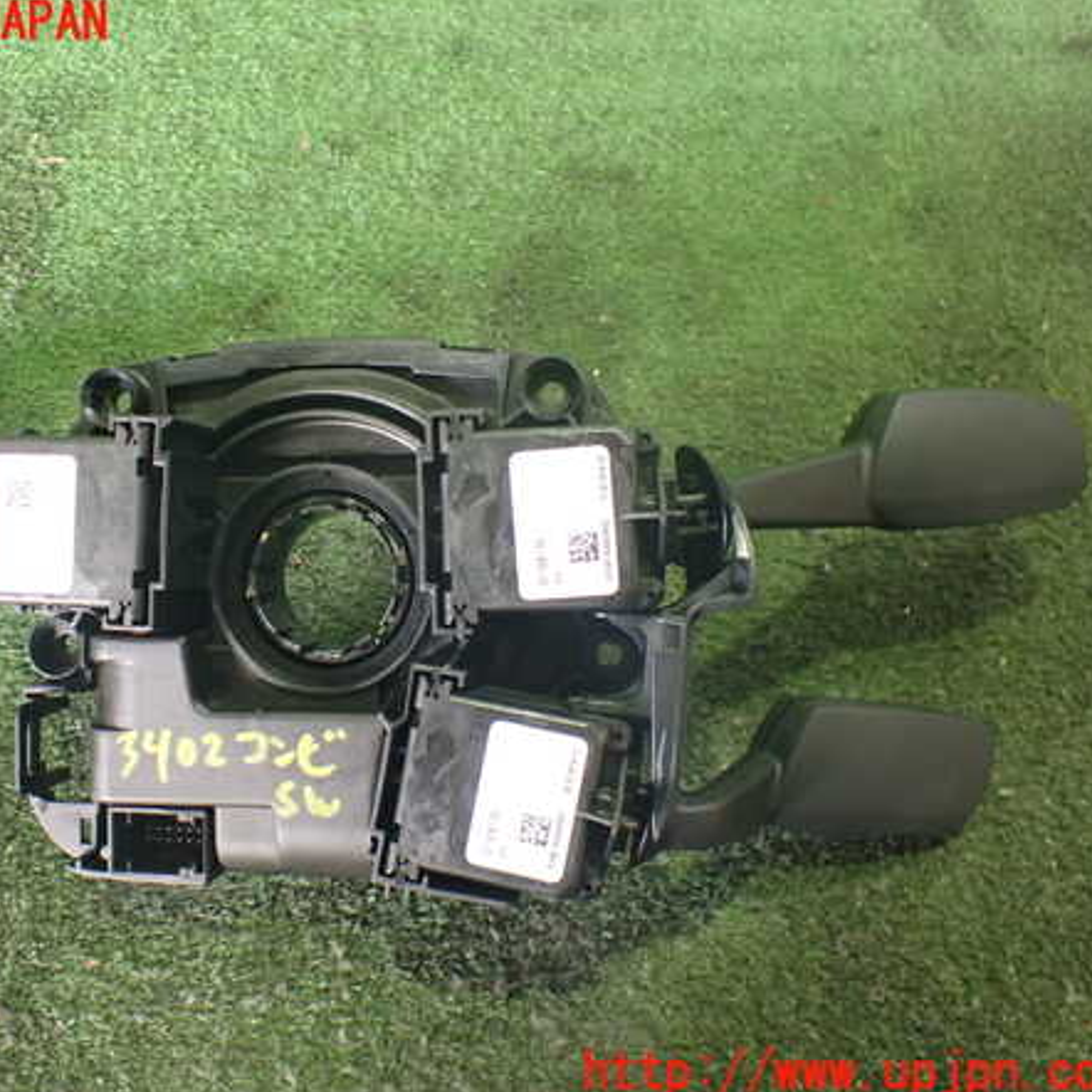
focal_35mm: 36
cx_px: 400
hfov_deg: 45.6
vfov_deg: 46.0
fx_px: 1285
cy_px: 548
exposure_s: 1/50
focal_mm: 5.4
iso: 800
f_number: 2.3
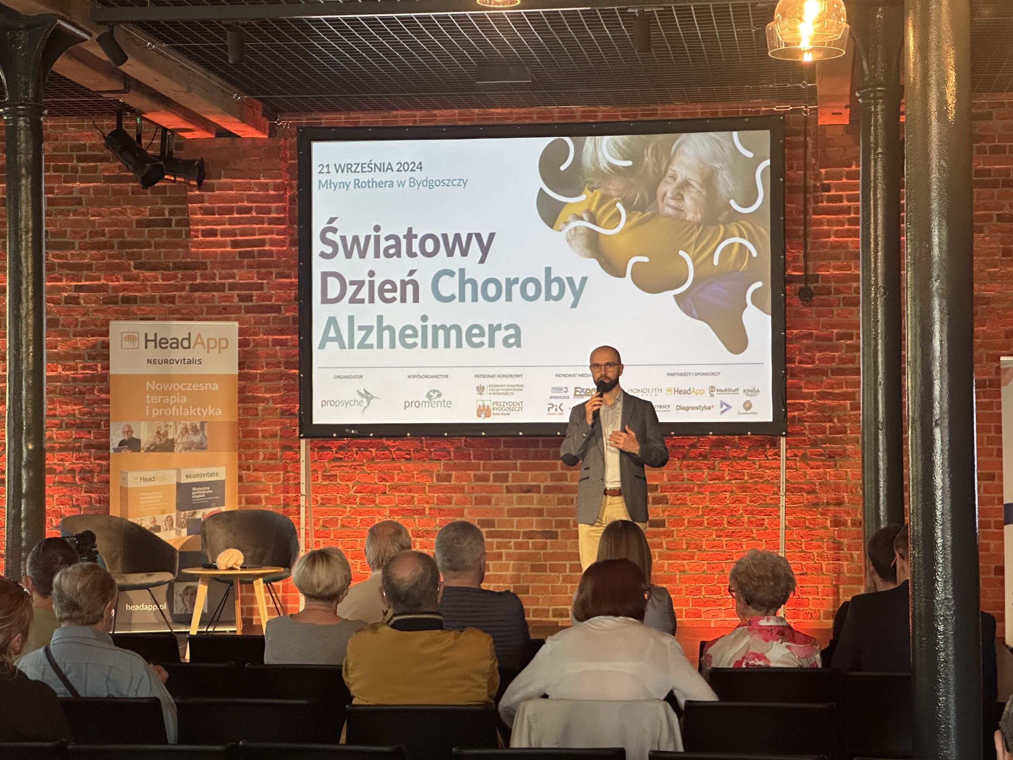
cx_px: 506
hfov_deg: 25.3
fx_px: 2253
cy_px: 380
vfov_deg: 19.1
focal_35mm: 77
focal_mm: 9
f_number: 2.8
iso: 320
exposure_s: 1/60
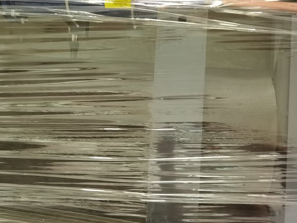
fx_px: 352
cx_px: 180
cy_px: 113
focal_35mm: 41
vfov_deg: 35.1
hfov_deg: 45.5
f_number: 1.9
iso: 640
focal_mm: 6.71
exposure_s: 1/24
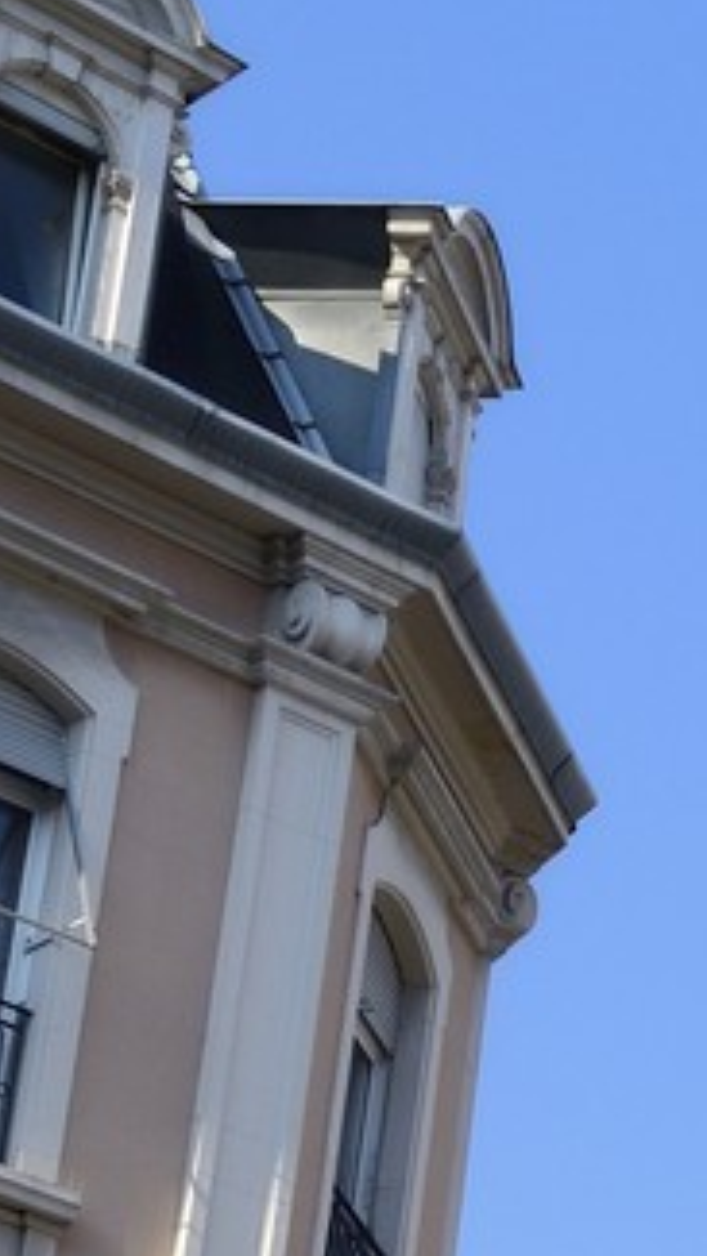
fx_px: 5328
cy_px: 1329
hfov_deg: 7.0
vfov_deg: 13.2
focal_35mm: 160
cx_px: 1930
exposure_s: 1/250
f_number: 13
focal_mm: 31
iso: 200
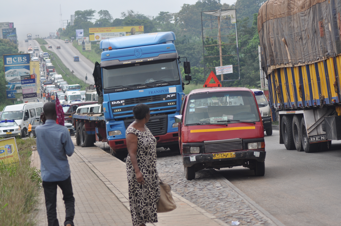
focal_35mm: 142
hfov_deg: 14.4
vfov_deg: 9.6
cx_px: 170
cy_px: 113
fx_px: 1348
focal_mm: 95
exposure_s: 1/320
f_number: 4.5
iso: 200
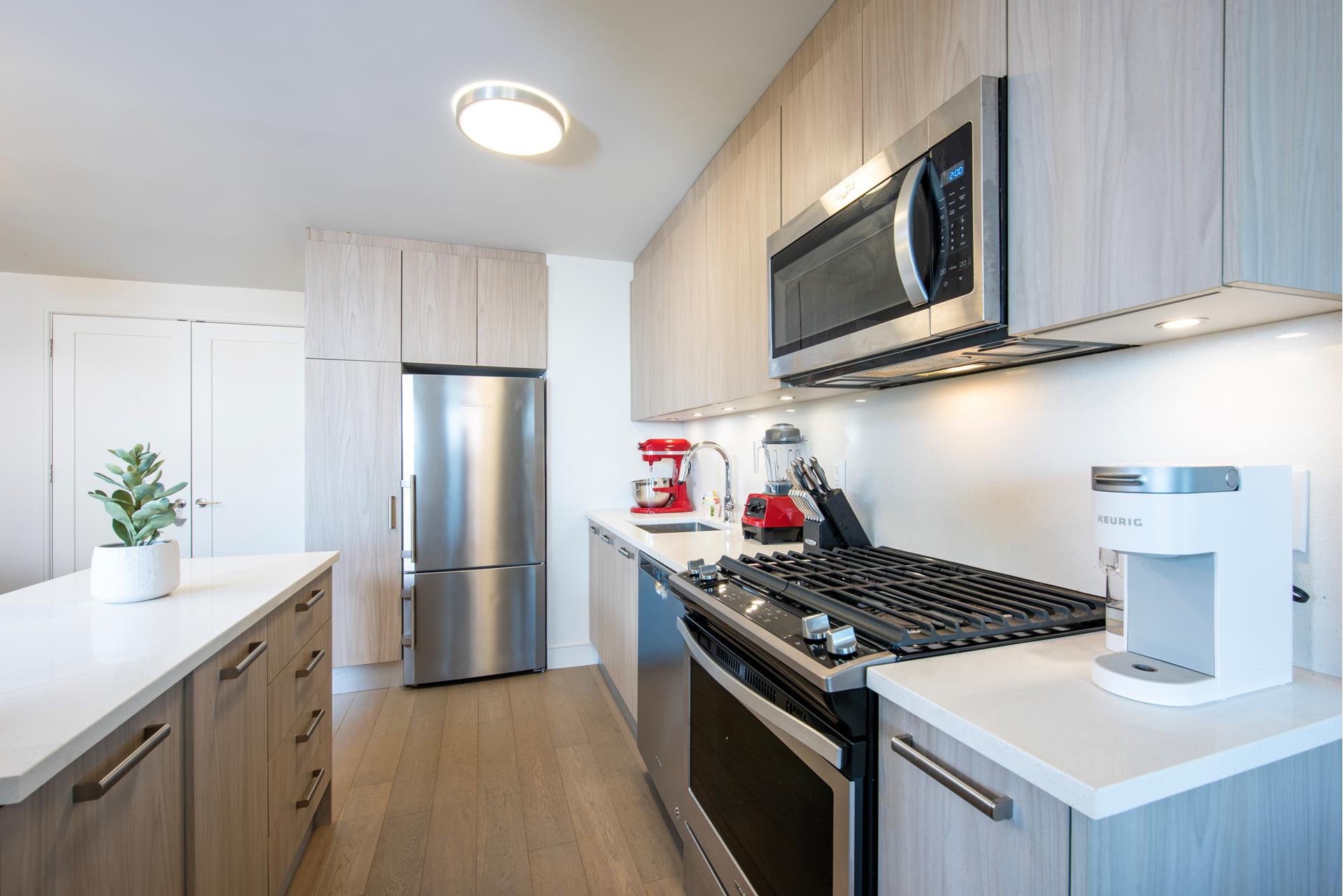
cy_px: 448
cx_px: 672
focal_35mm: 15
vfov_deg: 77.4
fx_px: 560
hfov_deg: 100.4
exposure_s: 1/3
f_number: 10
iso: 200
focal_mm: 15
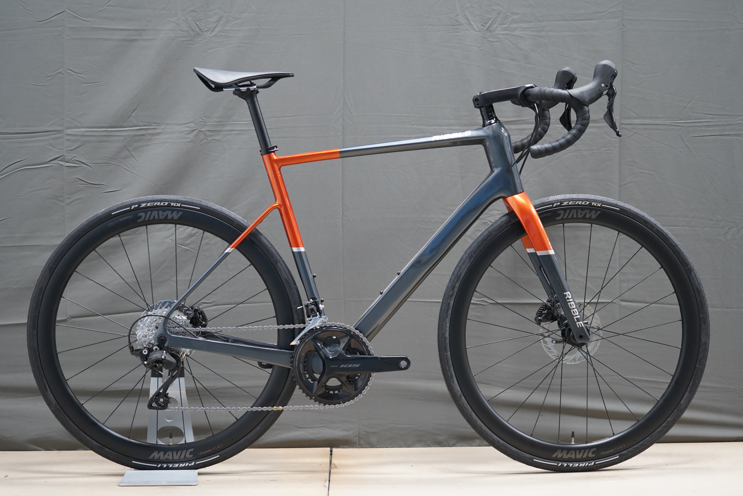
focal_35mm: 78
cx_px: 372
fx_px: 1610
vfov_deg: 17.5
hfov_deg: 26.0
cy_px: 248
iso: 3200
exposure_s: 1/160
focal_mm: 78
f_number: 4
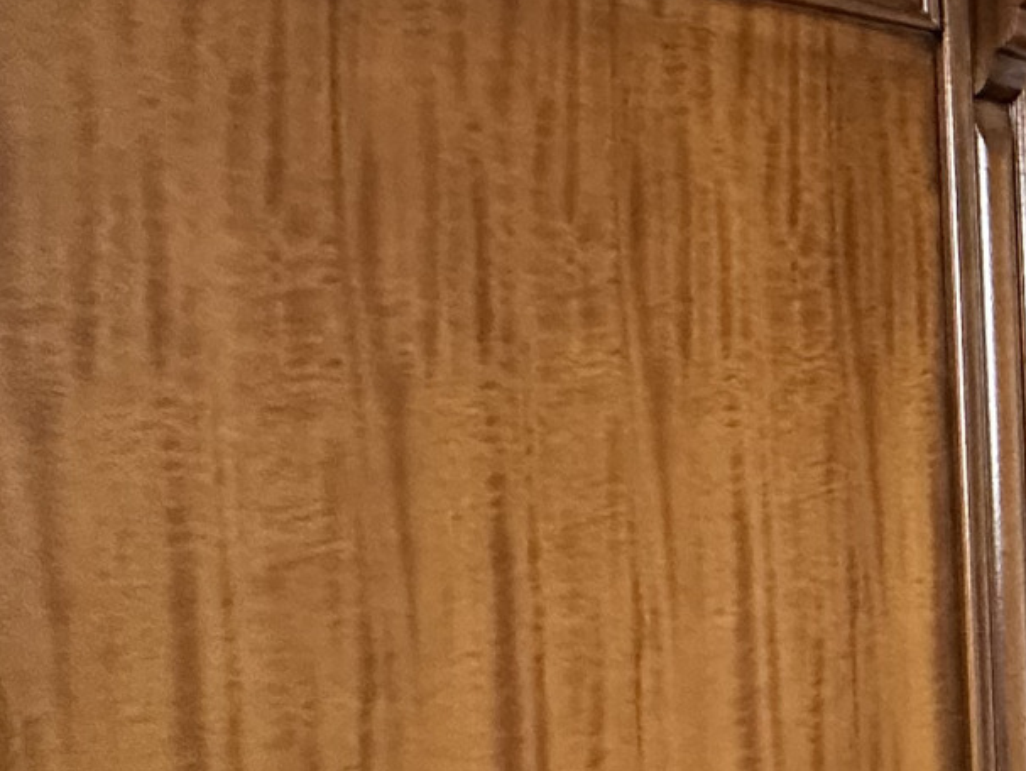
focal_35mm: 59
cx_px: 1947
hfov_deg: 20.3
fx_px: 1750
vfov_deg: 24.8
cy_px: 386
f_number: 2.2
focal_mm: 2.22
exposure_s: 1/60
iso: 640
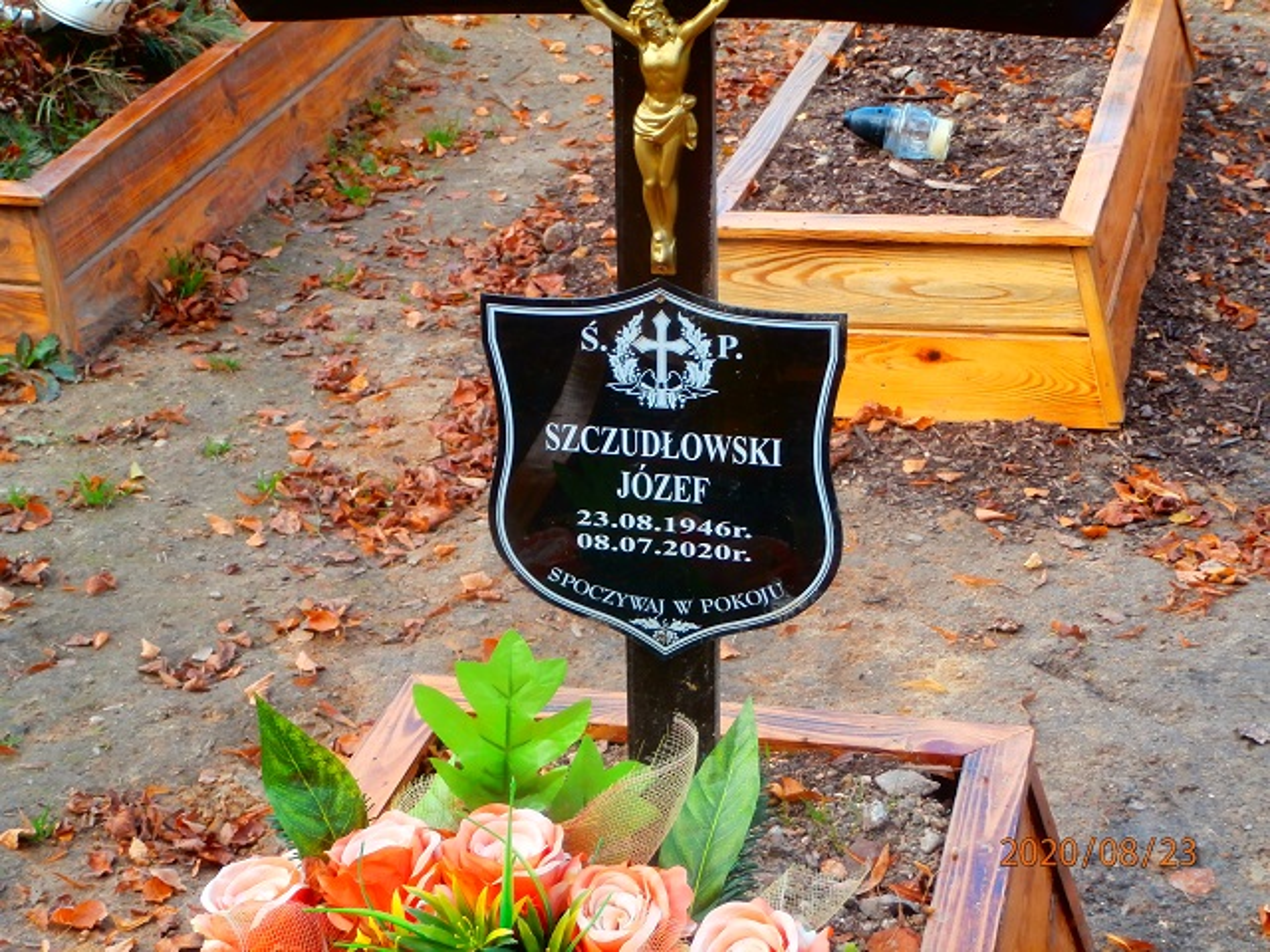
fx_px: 2495
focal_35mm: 68
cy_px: 476
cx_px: 635
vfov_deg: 21.6
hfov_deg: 28.6
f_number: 4.7
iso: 125
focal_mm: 12.1
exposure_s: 1/100
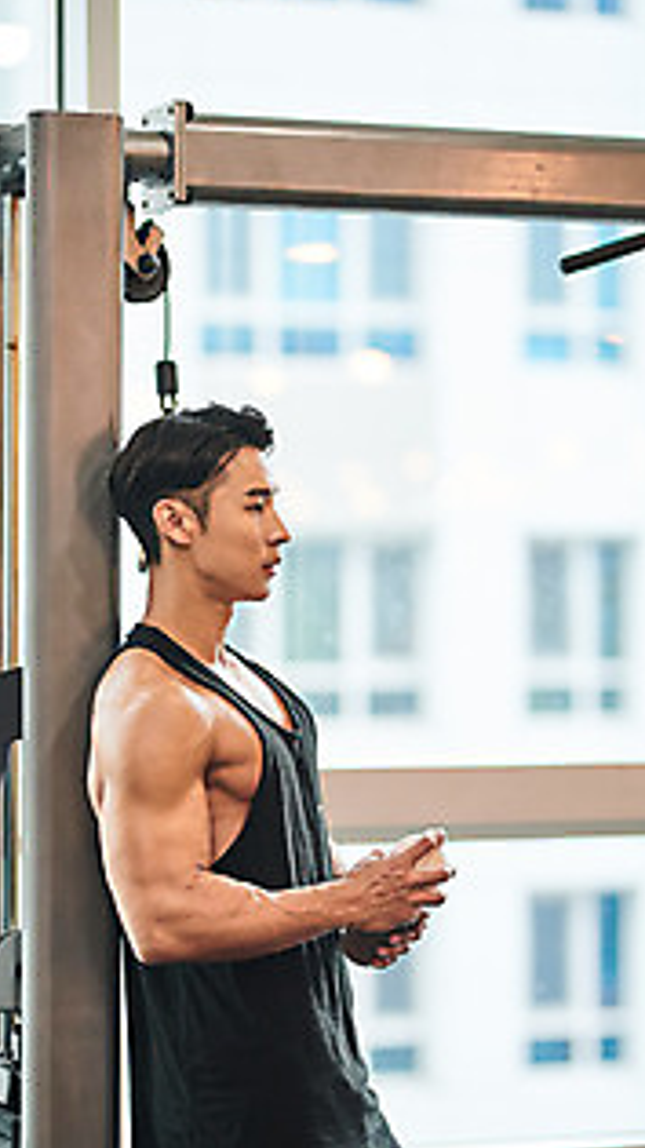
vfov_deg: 18.9
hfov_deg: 10.7
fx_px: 3439
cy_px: 656
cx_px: 322
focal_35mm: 113
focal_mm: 85
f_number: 1.6
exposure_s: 1/800
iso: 800
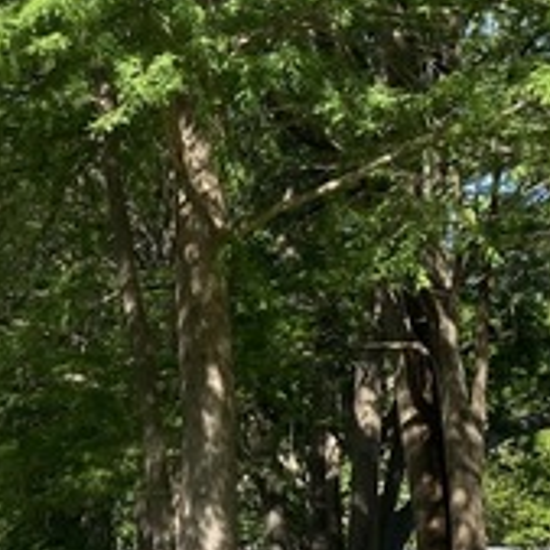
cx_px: -23
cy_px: 368
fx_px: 1564
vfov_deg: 19.9
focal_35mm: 87
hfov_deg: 19.3
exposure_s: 1/1114
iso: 32
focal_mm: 4.25
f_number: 1.8
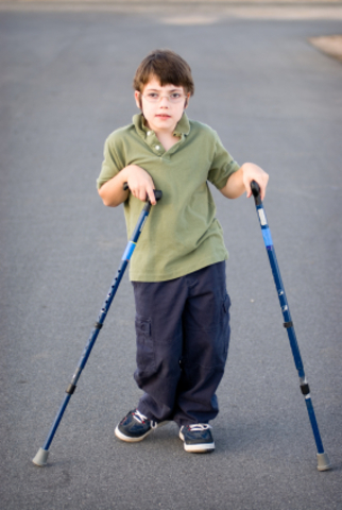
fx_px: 1703
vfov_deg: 17.0
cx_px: 171
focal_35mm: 120
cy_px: 255
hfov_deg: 11.5
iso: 100
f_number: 2.8
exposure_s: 1/80
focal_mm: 80
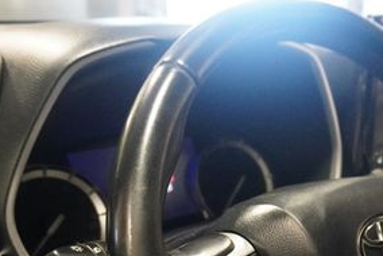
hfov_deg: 35.6
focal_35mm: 54
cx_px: 307
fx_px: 575
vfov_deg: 24.2
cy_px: 245
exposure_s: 1/100
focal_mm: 16
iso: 6400
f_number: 3.5
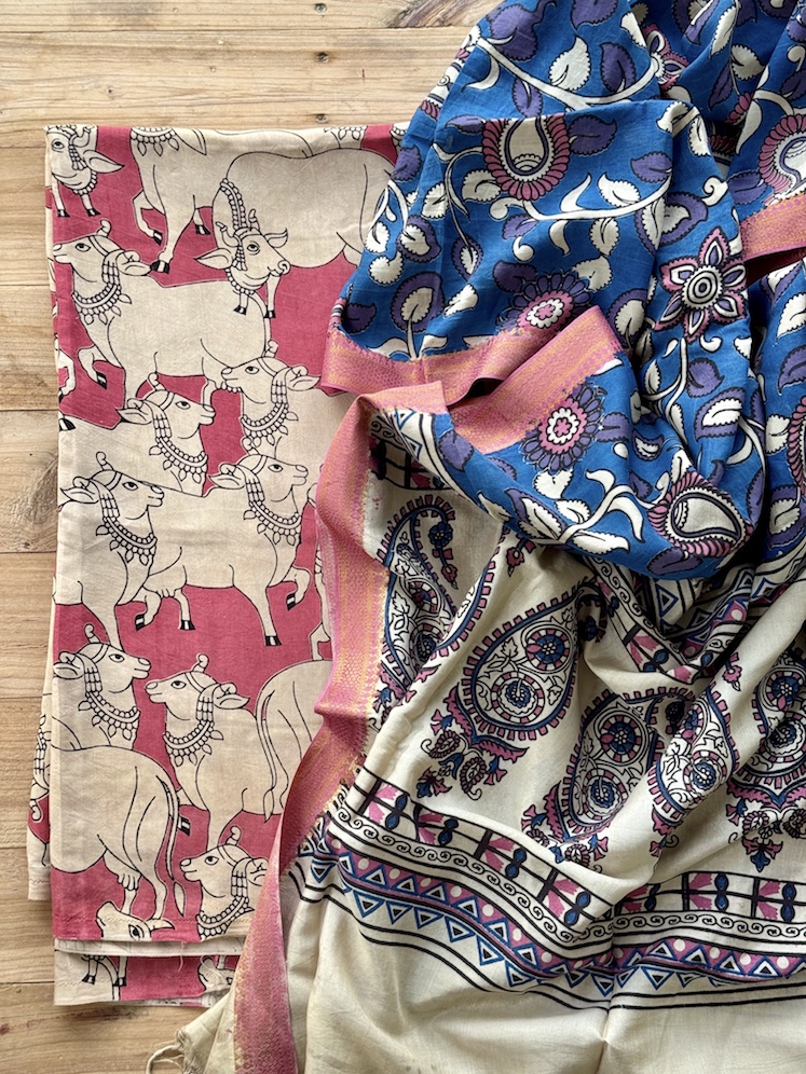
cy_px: 537
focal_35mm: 48
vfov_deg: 39.7
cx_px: 403
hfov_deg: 30.3
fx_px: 1490
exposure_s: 1/390
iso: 64
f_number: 1.78
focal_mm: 6.76
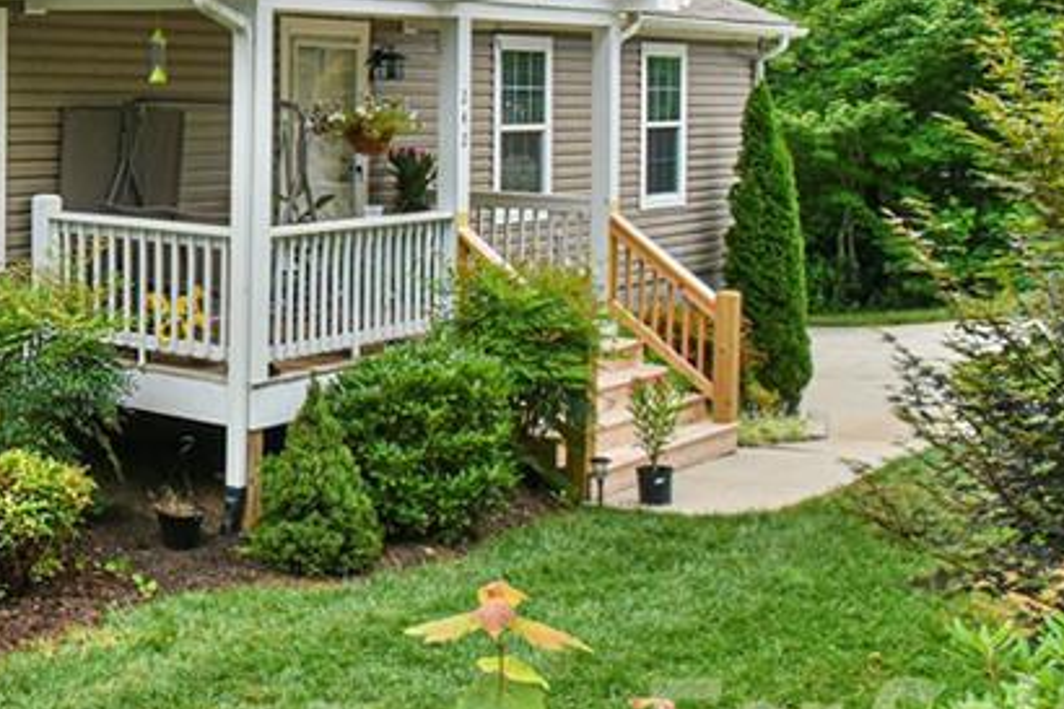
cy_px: 168
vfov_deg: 22.4
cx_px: -156
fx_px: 1773
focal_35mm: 60
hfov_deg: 29.5
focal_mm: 24
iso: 1600
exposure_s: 1/320
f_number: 9
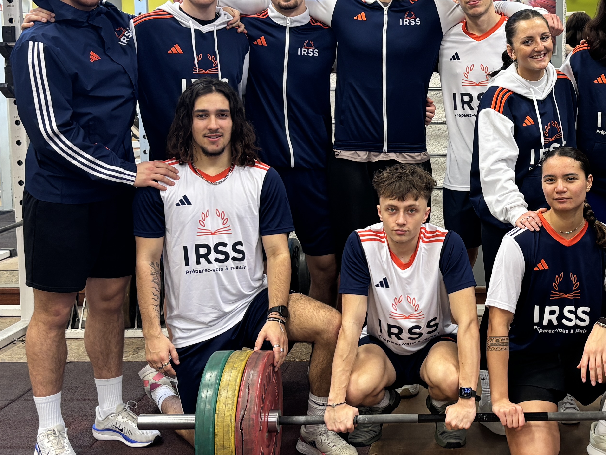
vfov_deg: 24.7
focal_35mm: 59
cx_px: 512
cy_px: 167
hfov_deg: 31.6
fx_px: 1033
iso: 80
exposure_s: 1/50
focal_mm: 5.96
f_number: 1.6
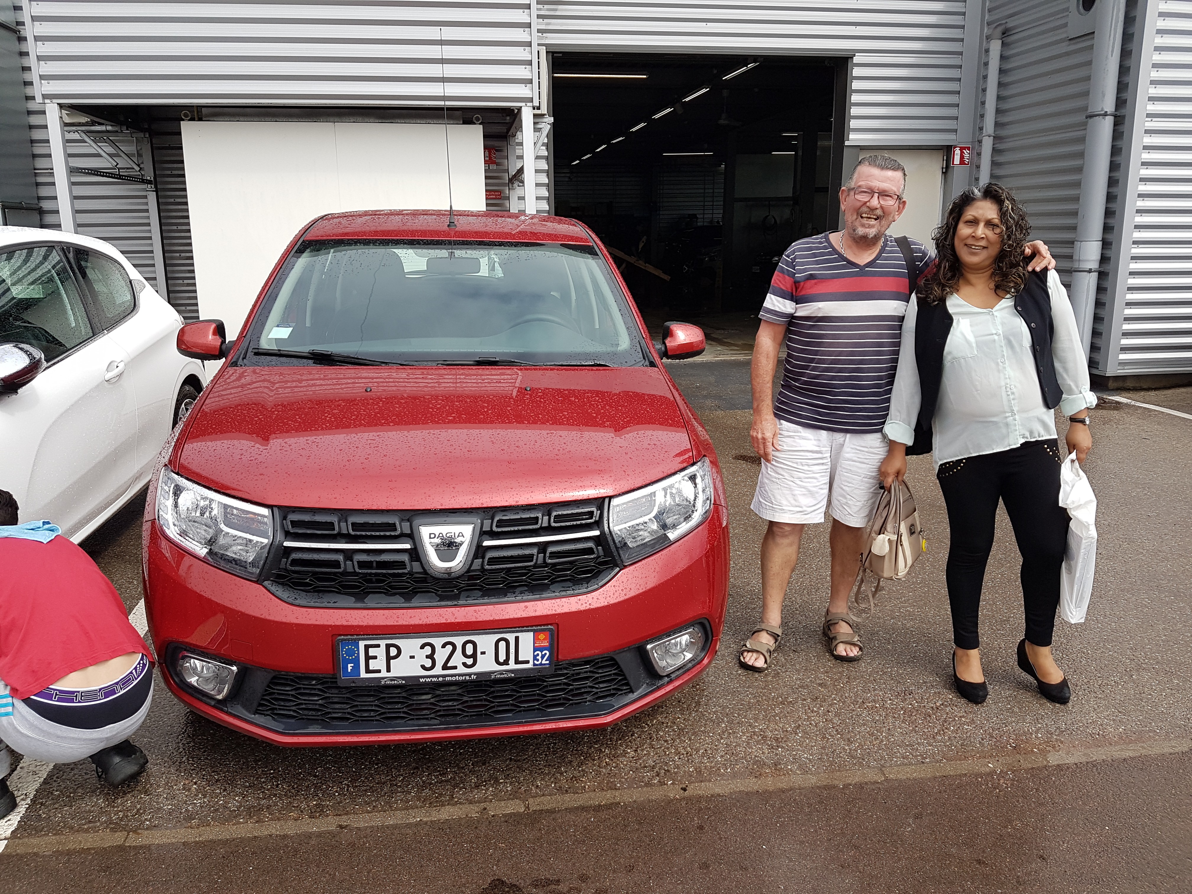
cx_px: 596
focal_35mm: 26
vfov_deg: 53.1
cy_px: 447
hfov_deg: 67.3
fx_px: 895
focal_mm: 4.2
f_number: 1.7
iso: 40
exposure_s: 1/1568
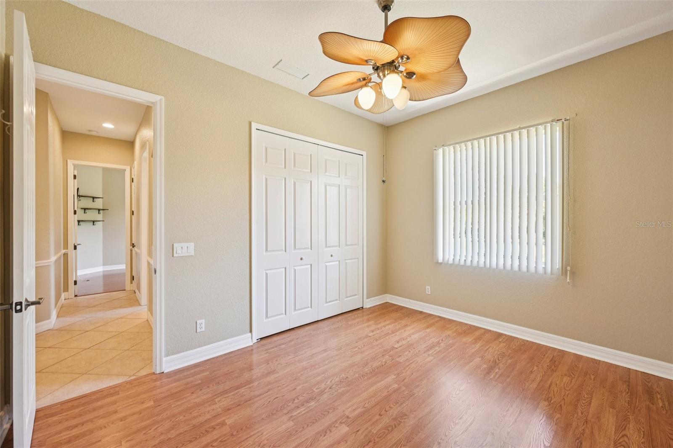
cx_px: 336
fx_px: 262
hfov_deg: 104.3
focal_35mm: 14
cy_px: 224
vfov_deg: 81.2
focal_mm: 14
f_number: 8
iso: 400
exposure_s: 1/25
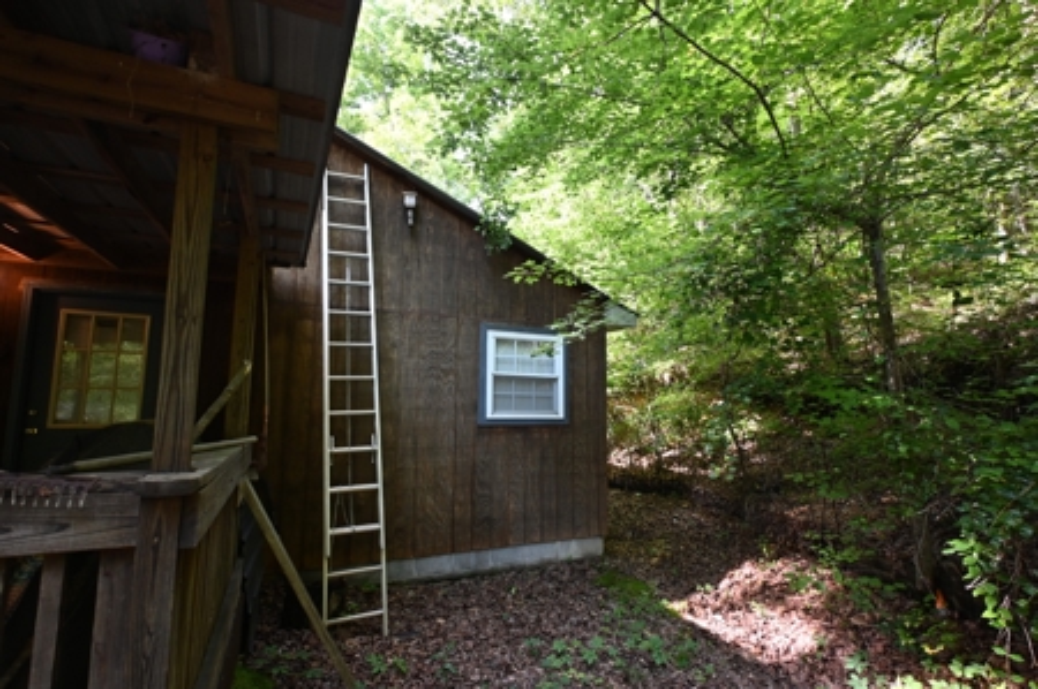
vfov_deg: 67.3
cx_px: 519
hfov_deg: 90.1
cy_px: 344
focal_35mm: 18
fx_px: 518
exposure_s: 1/125
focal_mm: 12
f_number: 3.5
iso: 400
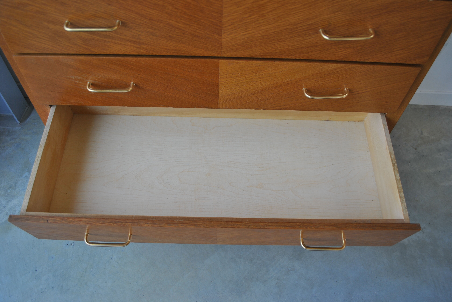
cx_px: 226
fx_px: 339
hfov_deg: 67.3
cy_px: 151
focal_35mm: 27
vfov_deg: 48.0
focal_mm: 18
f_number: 4
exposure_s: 1/60
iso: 100
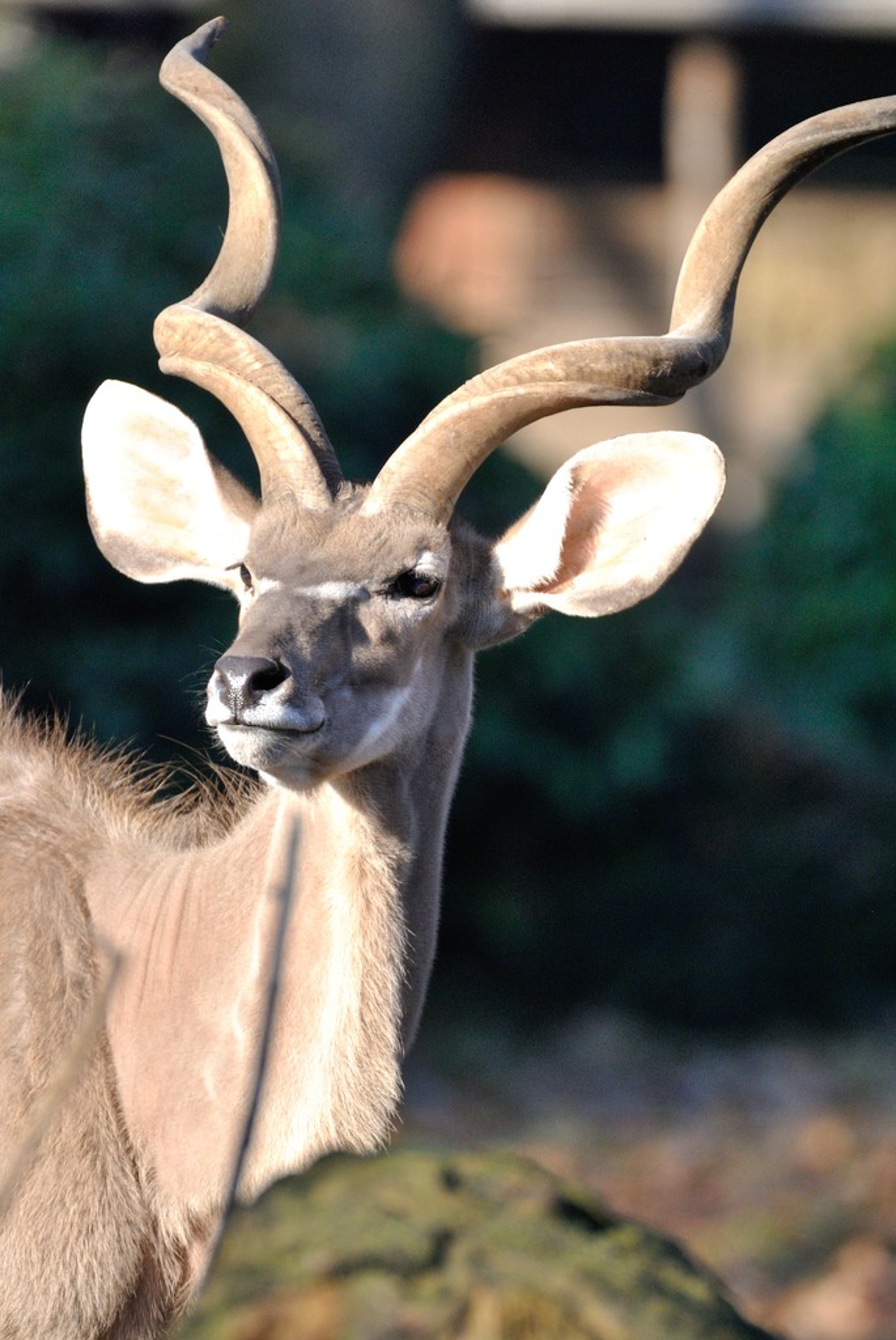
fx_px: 30725
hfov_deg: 1.7
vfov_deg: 2.5
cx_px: 448
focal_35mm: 825
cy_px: 670
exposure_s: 1/500
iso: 560
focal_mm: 550
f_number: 6.3
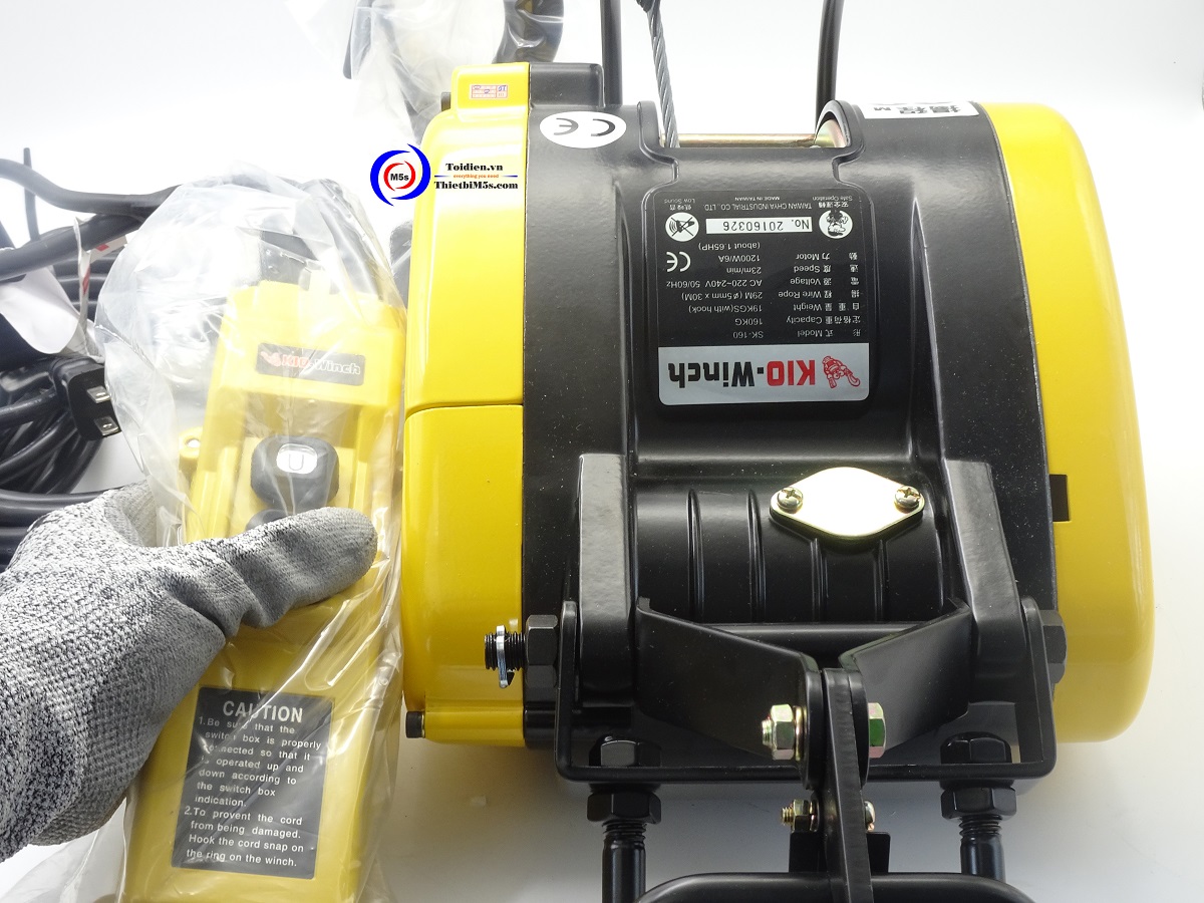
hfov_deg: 34.3
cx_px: 602
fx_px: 1948
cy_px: 452
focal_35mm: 56
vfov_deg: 26.1
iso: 100
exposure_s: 1/8
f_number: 5.6
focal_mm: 9.52
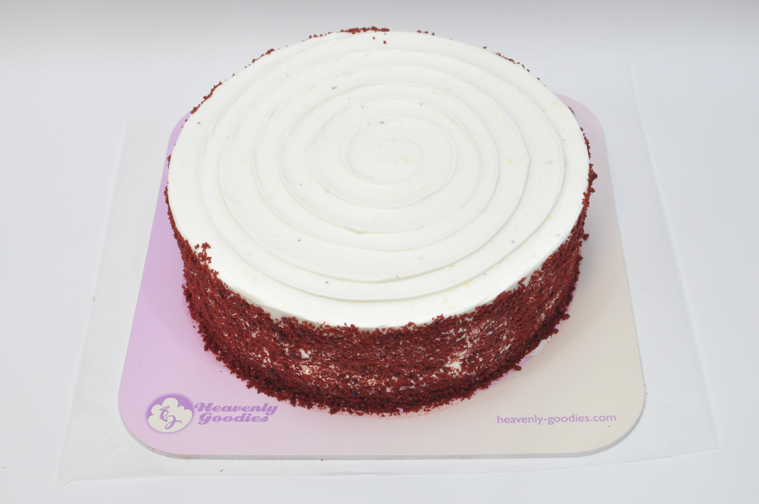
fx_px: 1106
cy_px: 252
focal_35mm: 52
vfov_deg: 25.7
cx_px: 380
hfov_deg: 37.9
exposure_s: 1/80
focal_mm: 35
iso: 1600
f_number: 8
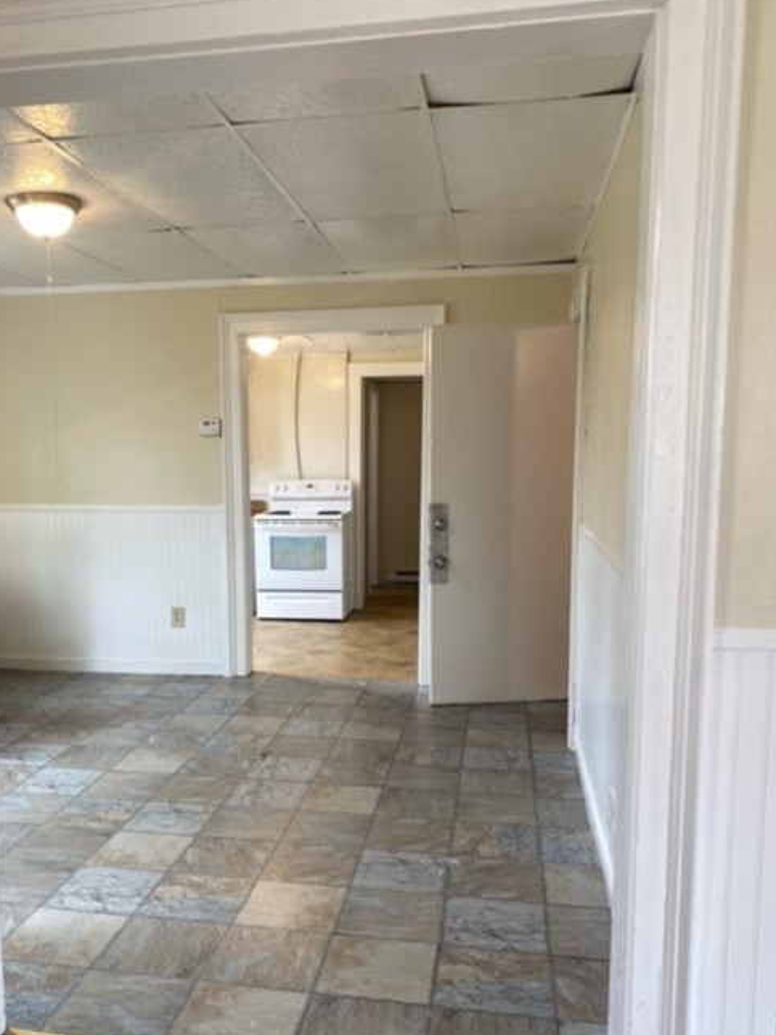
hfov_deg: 45.3
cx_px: 328
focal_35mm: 31
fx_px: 927
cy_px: 606
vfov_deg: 58.0
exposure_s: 1/120
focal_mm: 4.25
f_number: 1.8
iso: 125
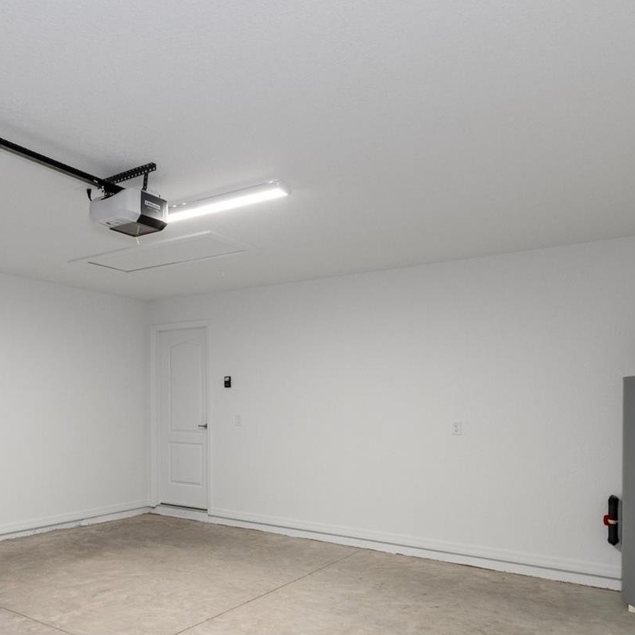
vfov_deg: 57.1
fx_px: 578
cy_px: 384
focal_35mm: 28
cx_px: 168
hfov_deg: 55.1
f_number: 8
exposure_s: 1/30
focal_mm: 11
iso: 320
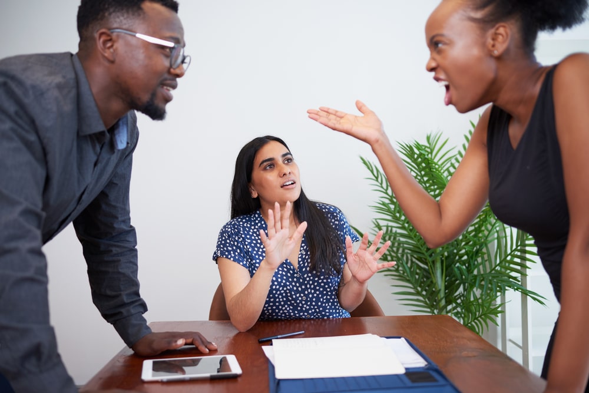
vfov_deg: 37.9
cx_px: 294
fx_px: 573
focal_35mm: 35
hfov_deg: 54.4
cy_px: 196
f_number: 2.2
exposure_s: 1/200
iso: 200
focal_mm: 35
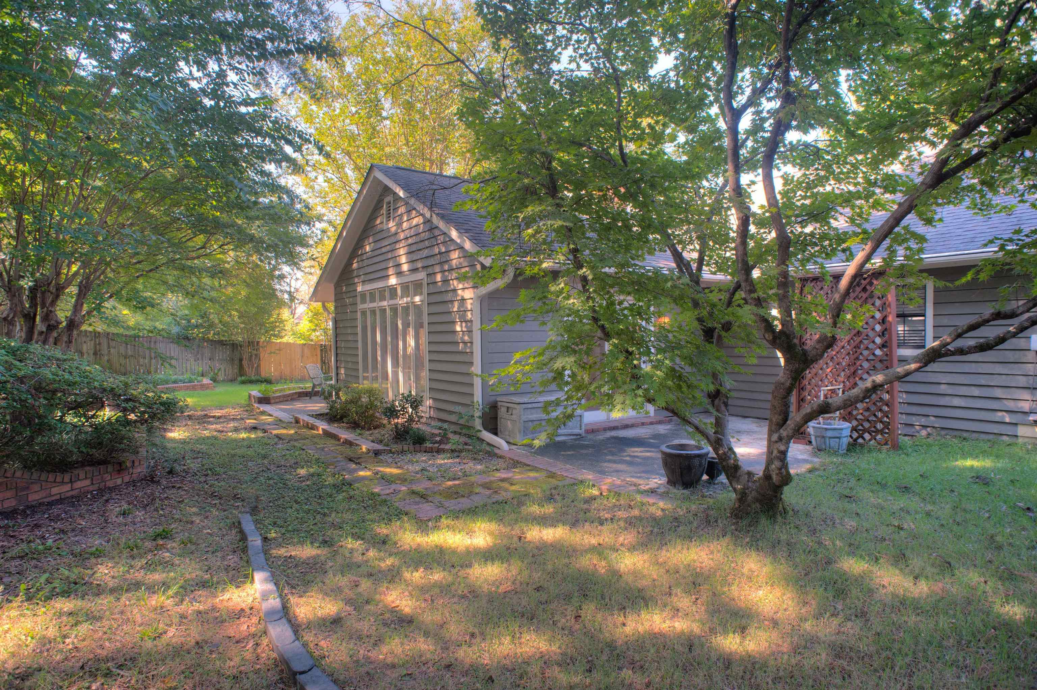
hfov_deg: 84.0
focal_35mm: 20
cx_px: 518
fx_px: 576
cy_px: 345
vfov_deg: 61.9
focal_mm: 20
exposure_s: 1/160
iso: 400
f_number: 8
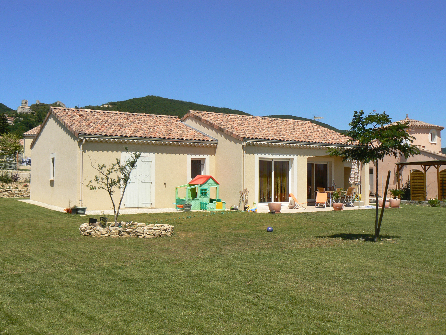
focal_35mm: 39
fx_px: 502
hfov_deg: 47.9
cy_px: 168
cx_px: 223
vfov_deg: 36.8
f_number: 8
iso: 80
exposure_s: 1/400
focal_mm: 6.4
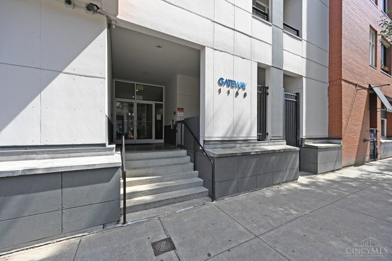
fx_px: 152
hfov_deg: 104.2
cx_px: 196
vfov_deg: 81.2
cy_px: 130
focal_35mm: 14
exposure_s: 1/250
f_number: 5.6
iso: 160
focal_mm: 14
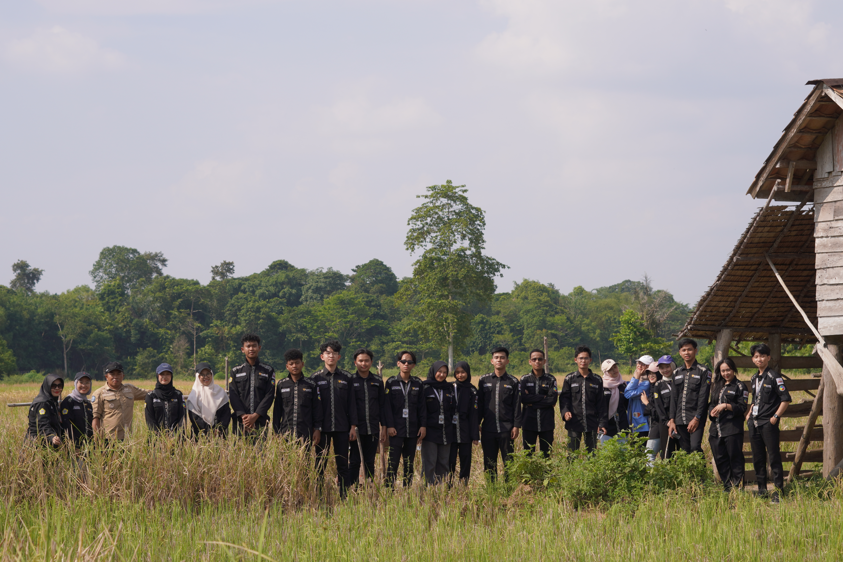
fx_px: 1756
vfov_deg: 18.2
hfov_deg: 27.0
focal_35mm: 75
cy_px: 281
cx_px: 422
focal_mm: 50
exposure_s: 1/640
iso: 100
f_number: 5
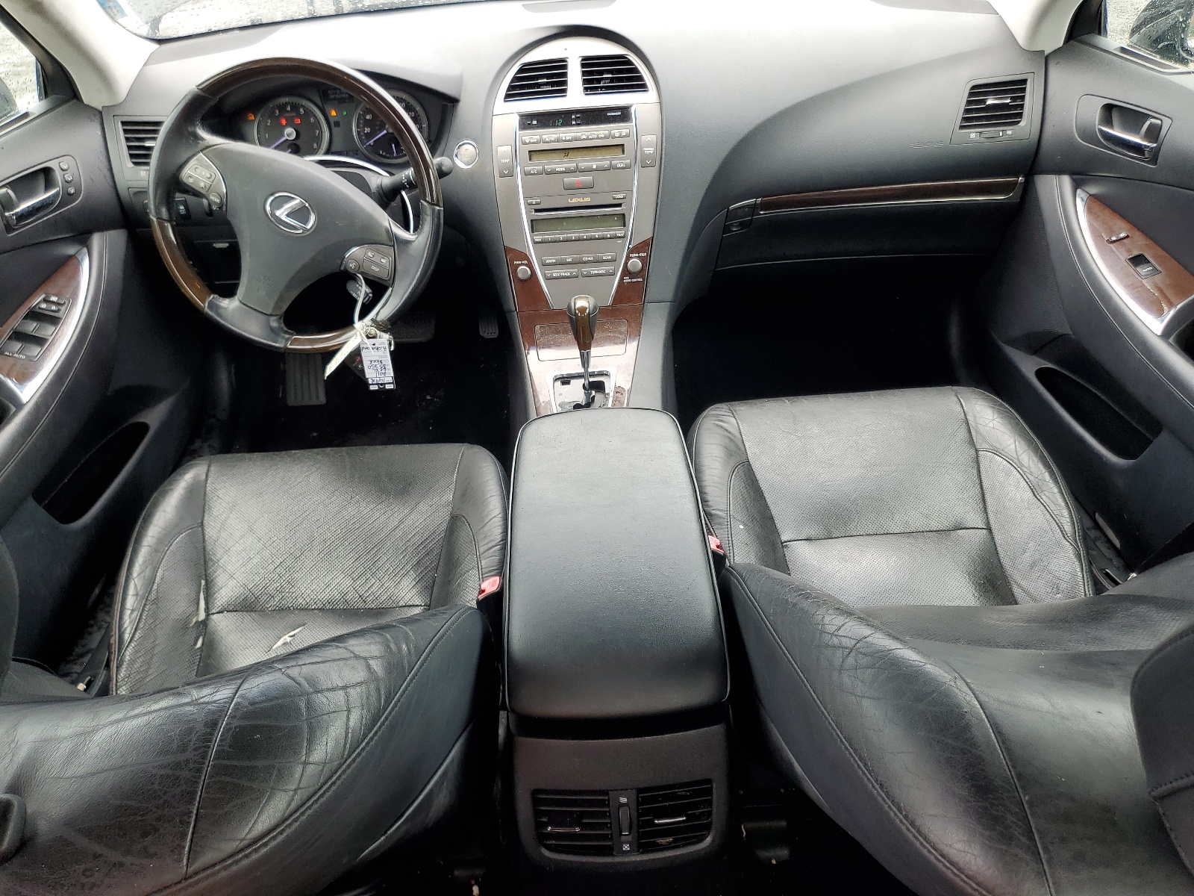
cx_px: 597
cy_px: 448
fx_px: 897
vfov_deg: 53.1
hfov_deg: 67.3
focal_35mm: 26
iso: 50
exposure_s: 1/192
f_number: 1.5
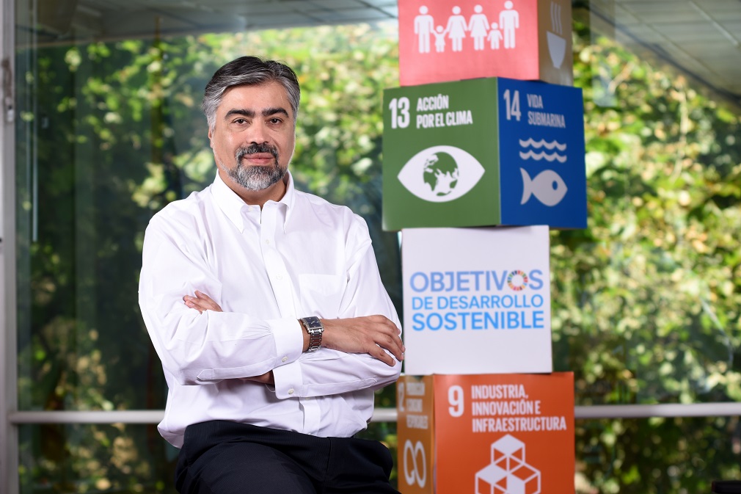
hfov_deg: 19.5
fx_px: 2161
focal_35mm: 105
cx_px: 370
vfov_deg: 13.0
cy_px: 247
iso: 100
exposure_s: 1/160
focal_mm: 70
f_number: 3.5
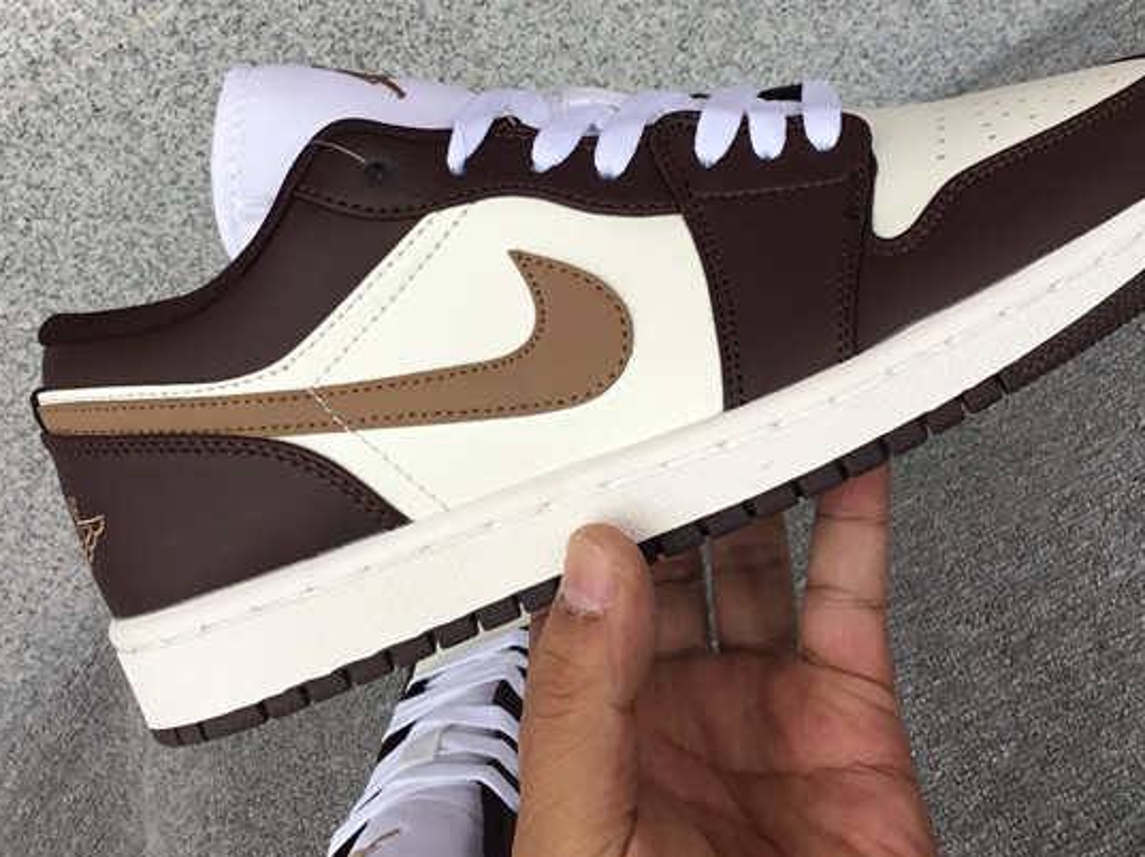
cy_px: 242
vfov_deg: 27.7
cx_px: 608
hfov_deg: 36.8
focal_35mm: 52
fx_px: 1719
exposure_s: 1/106
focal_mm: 3.3
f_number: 2.4
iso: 25
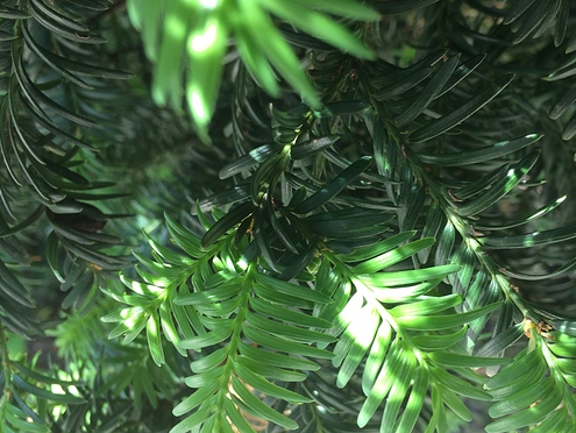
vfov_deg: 36.9
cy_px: 219
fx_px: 649
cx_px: 319
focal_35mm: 39
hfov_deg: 47.8
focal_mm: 4.15
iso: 40
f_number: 2.2
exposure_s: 1/50
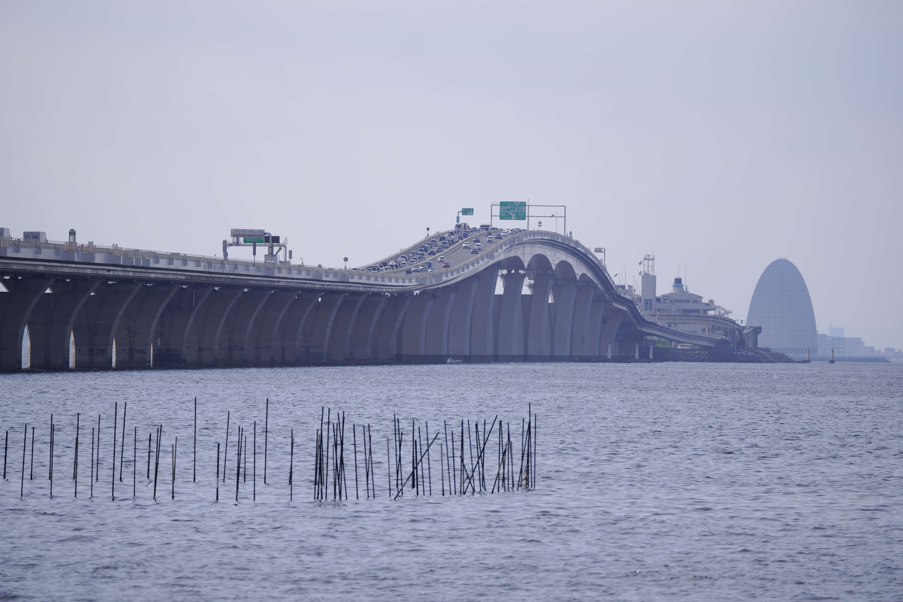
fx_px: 10033
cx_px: 452
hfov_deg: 5.2
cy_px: 301
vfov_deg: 3.4
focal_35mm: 400
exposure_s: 1/500
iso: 100
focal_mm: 400
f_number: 6.3
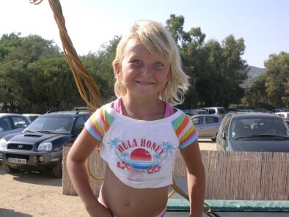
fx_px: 376
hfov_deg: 42.1
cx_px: 144
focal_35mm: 45
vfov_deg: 32.2
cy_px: 108
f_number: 5.8
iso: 70
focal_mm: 6.7
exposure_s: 1/203
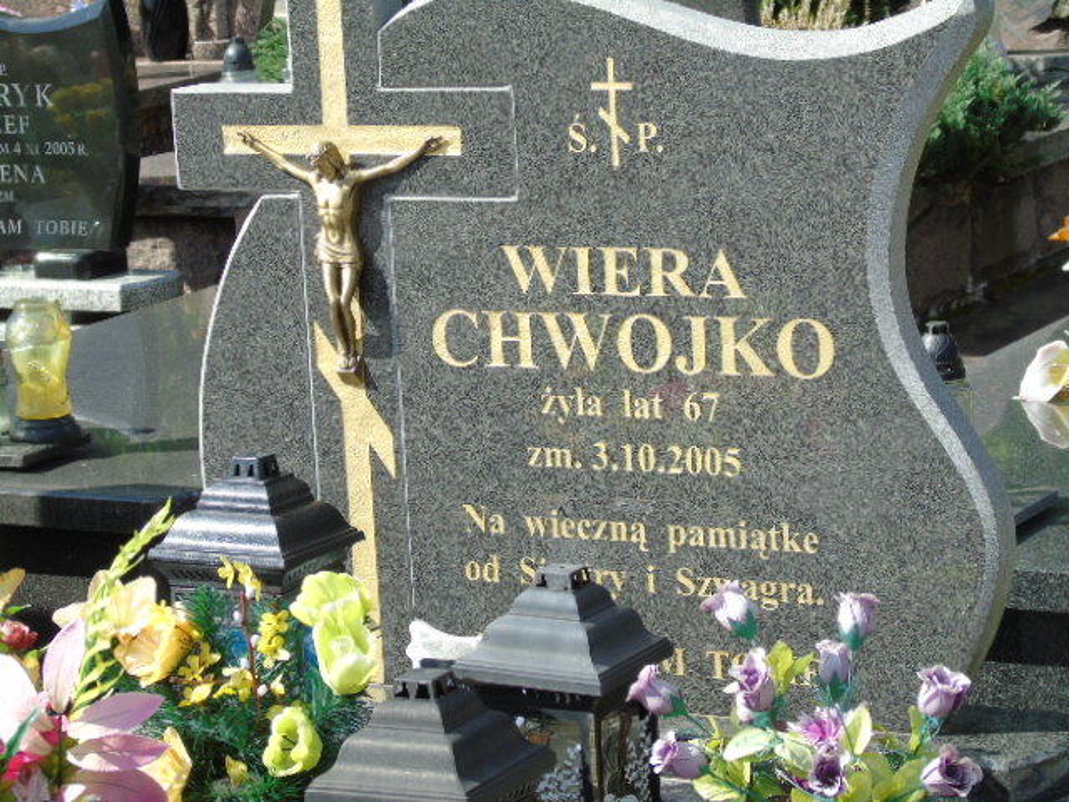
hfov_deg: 18.2
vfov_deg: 13.7
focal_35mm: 108
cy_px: 401
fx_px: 3335
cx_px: 534
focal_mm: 19
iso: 80
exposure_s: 1/320
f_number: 4.4
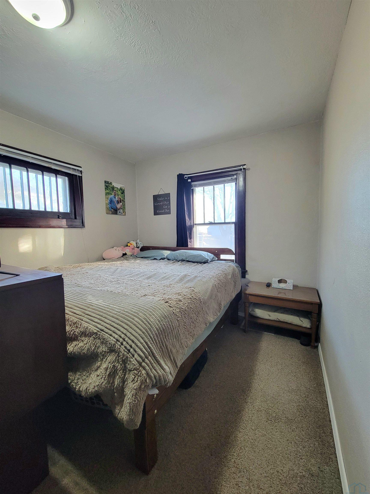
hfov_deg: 89.9
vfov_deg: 106.2
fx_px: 185
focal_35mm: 13
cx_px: 185
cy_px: 247
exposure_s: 1/60.2
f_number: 2.2
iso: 320
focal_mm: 2.2
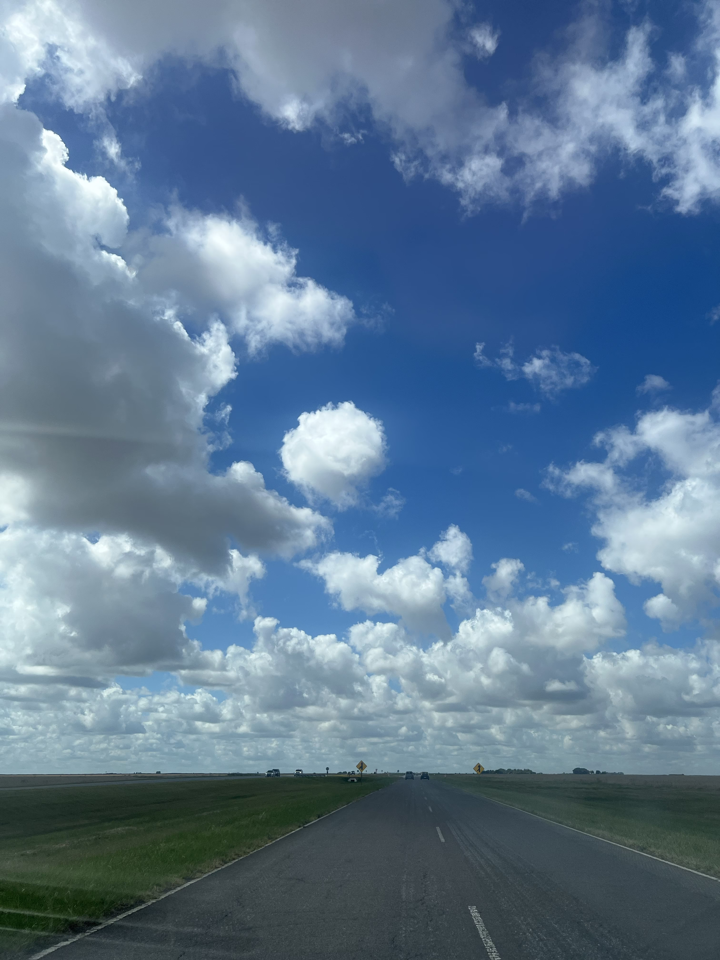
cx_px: 360
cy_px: 480
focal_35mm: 26
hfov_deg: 53.1
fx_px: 721
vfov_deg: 67.3
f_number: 1.5
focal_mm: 5.7
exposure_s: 1/7463
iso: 50
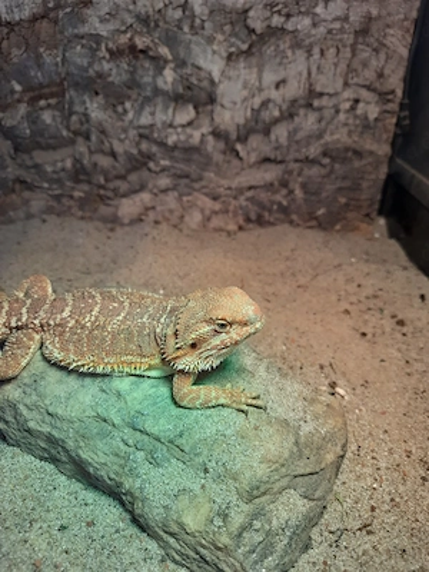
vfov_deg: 71.6
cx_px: 214
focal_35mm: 24
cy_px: 286
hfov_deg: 56.8
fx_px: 397
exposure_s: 1/50
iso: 25
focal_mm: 5.23
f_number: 1.8
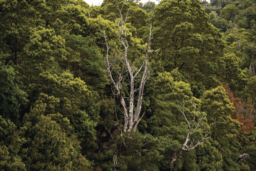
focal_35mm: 98
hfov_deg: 20.8
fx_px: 697
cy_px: 86
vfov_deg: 14.0
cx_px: 128
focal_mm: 98
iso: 200
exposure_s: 1/250
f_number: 4
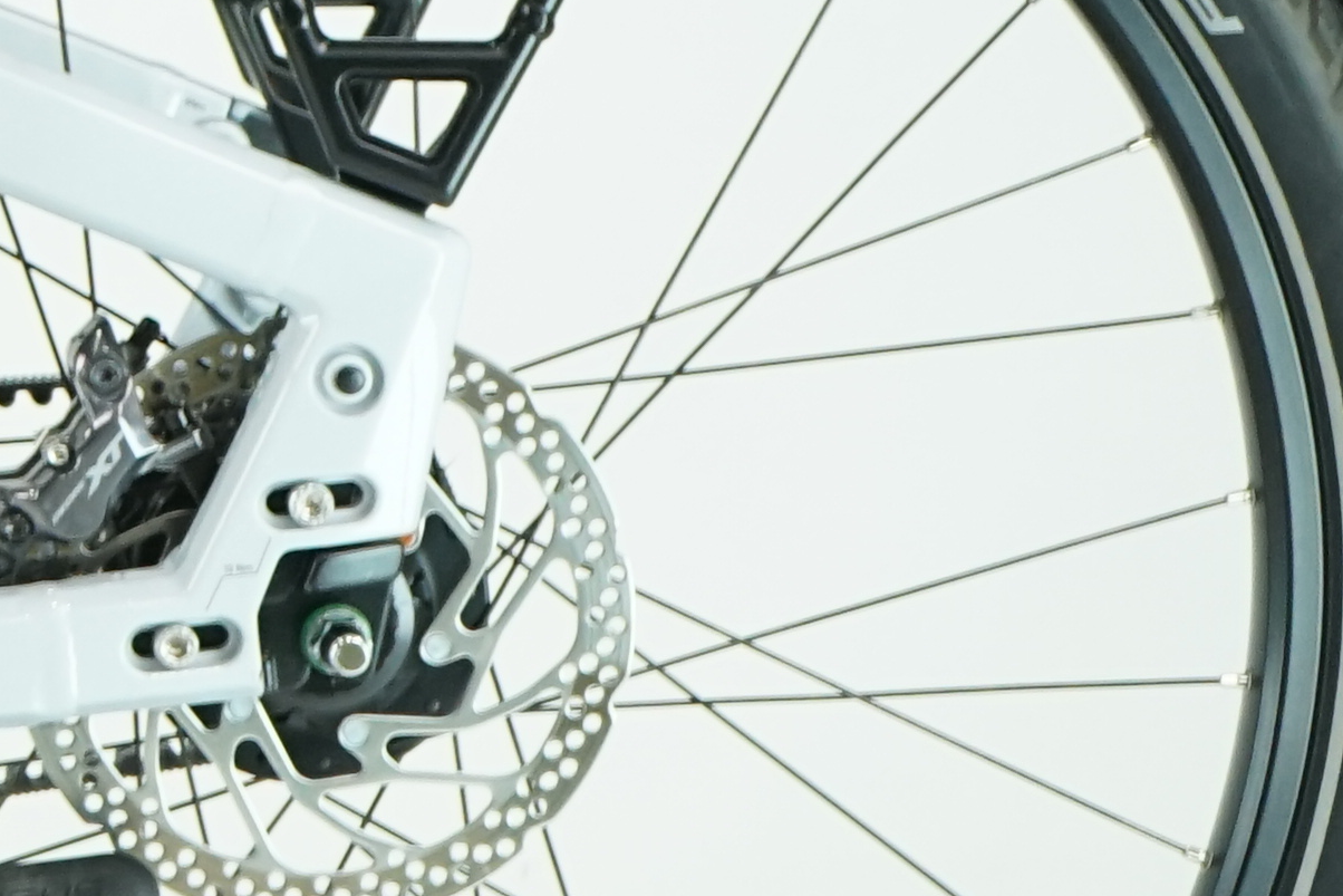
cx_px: -1727
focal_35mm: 269
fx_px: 10036
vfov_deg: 5.1
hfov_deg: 7.2
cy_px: -300
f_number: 5.6
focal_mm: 54
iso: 1600
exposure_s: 1/200
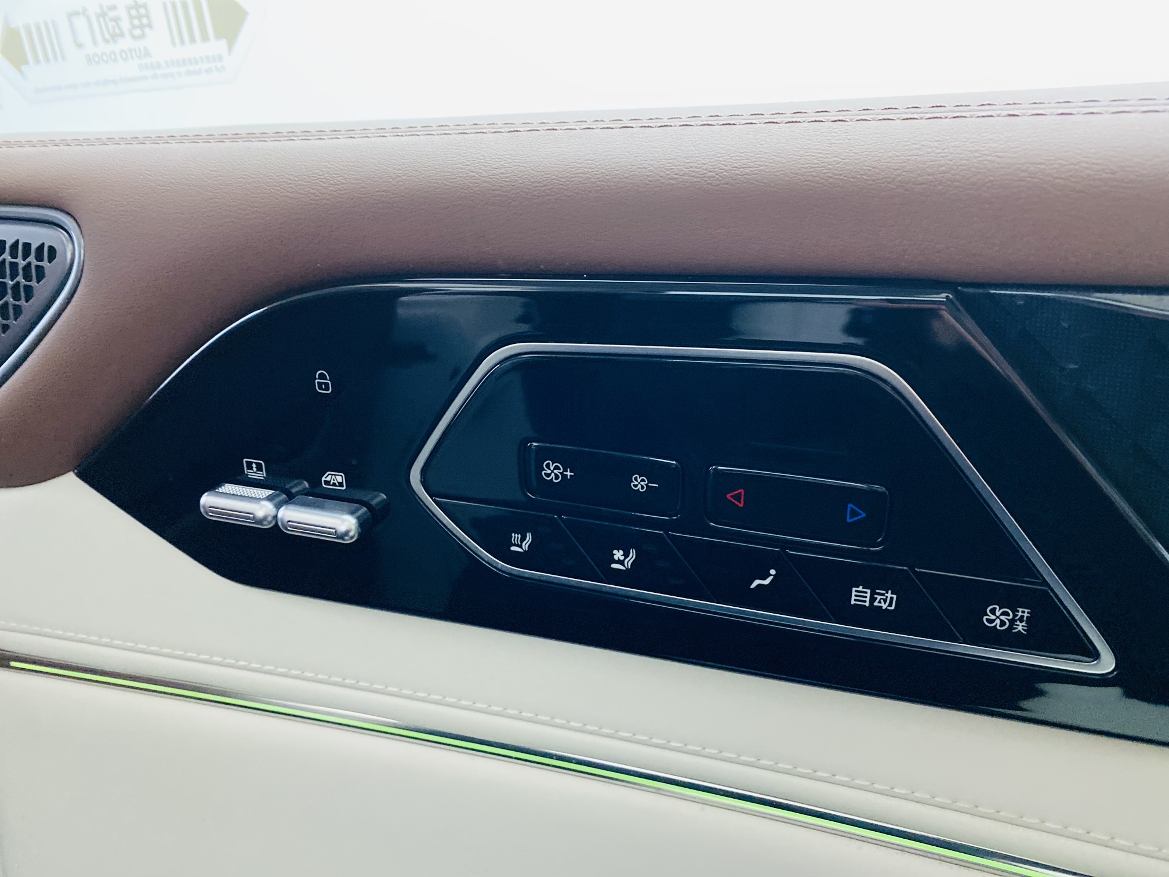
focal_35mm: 26
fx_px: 878
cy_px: 438
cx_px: 584
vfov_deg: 53.1
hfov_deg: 67.3
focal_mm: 4.25
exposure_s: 1/30
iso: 640
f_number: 1.8
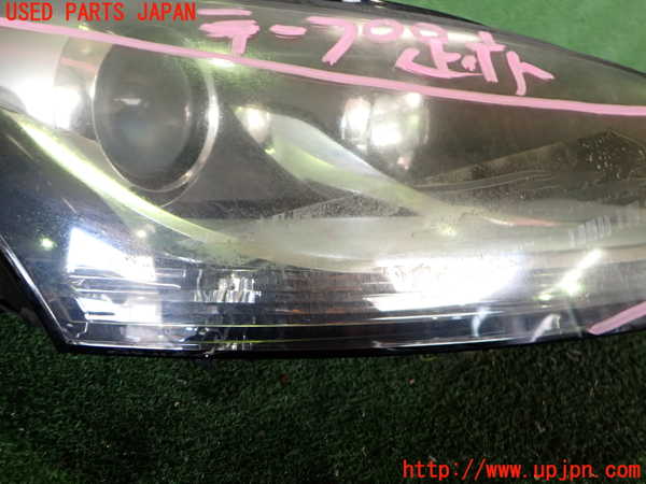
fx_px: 560
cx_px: 323
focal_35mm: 30
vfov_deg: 46.8
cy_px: 242
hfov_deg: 60.0
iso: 200
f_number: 2.3
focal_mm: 5.4
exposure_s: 1/40
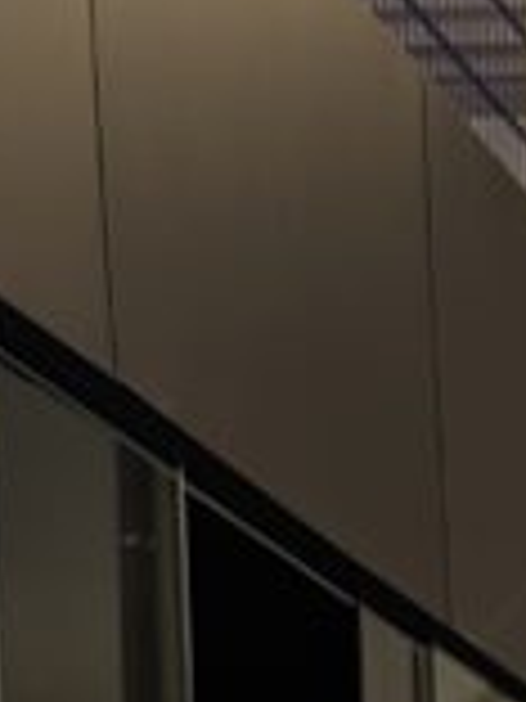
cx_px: 1535
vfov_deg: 10.5
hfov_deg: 8.1
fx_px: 3201
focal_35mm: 158
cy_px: 1782
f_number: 1.85
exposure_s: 1/66.3
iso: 42
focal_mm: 6.81
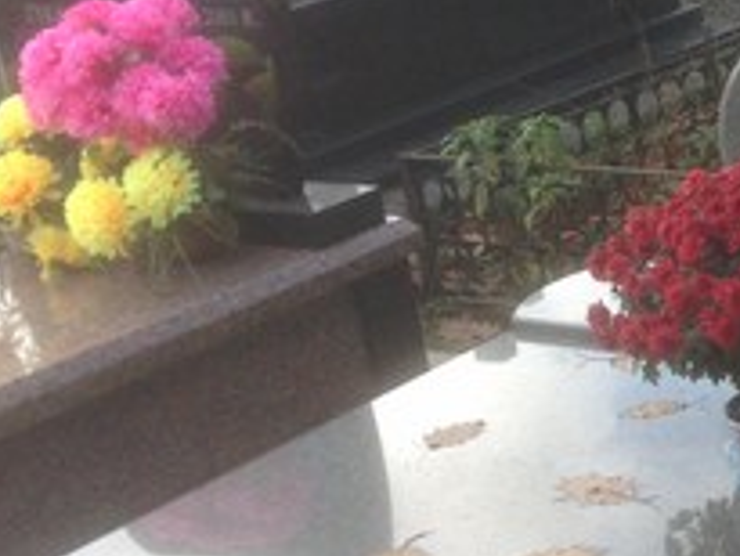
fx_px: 2203
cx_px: 845
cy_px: 563
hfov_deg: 18.3
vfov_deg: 14.1
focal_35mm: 103
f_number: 2.4
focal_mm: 4.12
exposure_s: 1/275
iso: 50
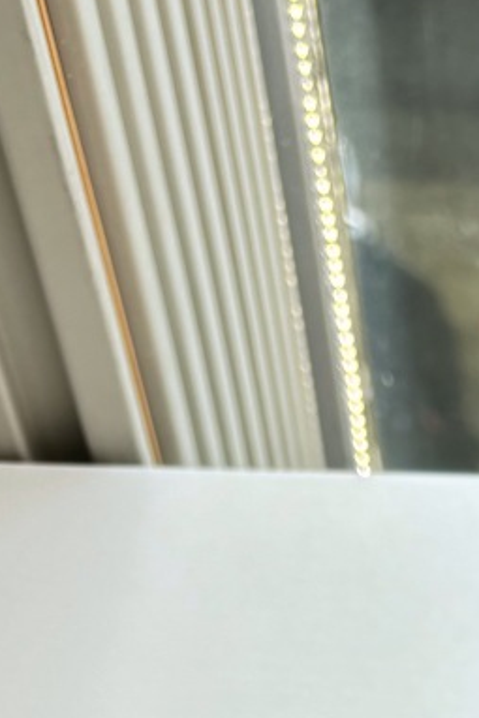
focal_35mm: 102
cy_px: 1062
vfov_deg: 18.0
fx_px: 2034
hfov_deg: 12.4
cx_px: 821
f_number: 1.6
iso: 50
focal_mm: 5.96
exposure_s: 1/388
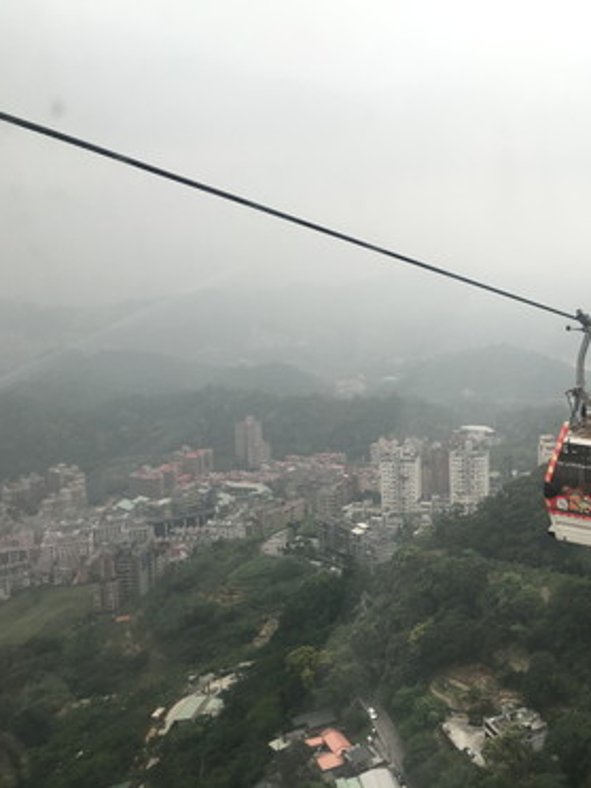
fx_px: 888
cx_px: 523
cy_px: 395
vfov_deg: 47.9
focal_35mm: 39
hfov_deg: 34.9
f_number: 2.2
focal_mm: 4.15
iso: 25
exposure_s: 1/222
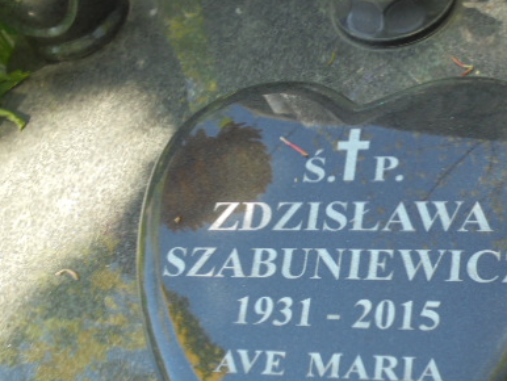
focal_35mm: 63
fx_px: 923
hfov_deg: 30.5
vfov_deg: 23.2
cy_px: 268
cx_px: 332
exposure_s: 1/100
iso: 100
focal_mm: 6.9
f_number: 4.2
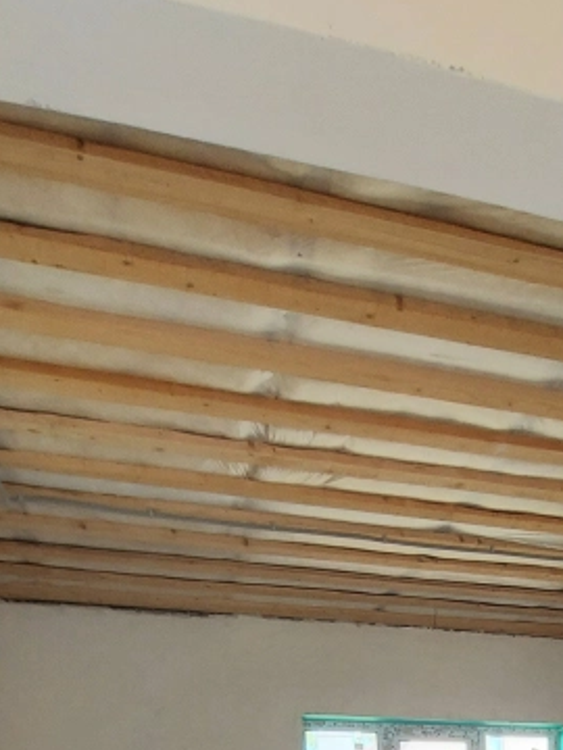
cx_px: 471
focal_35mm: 39
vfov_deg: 32.6
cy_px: 1021
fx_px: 846
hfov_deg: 35.3
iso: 64
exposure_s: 1/100
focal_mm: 1.74
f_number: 2.2
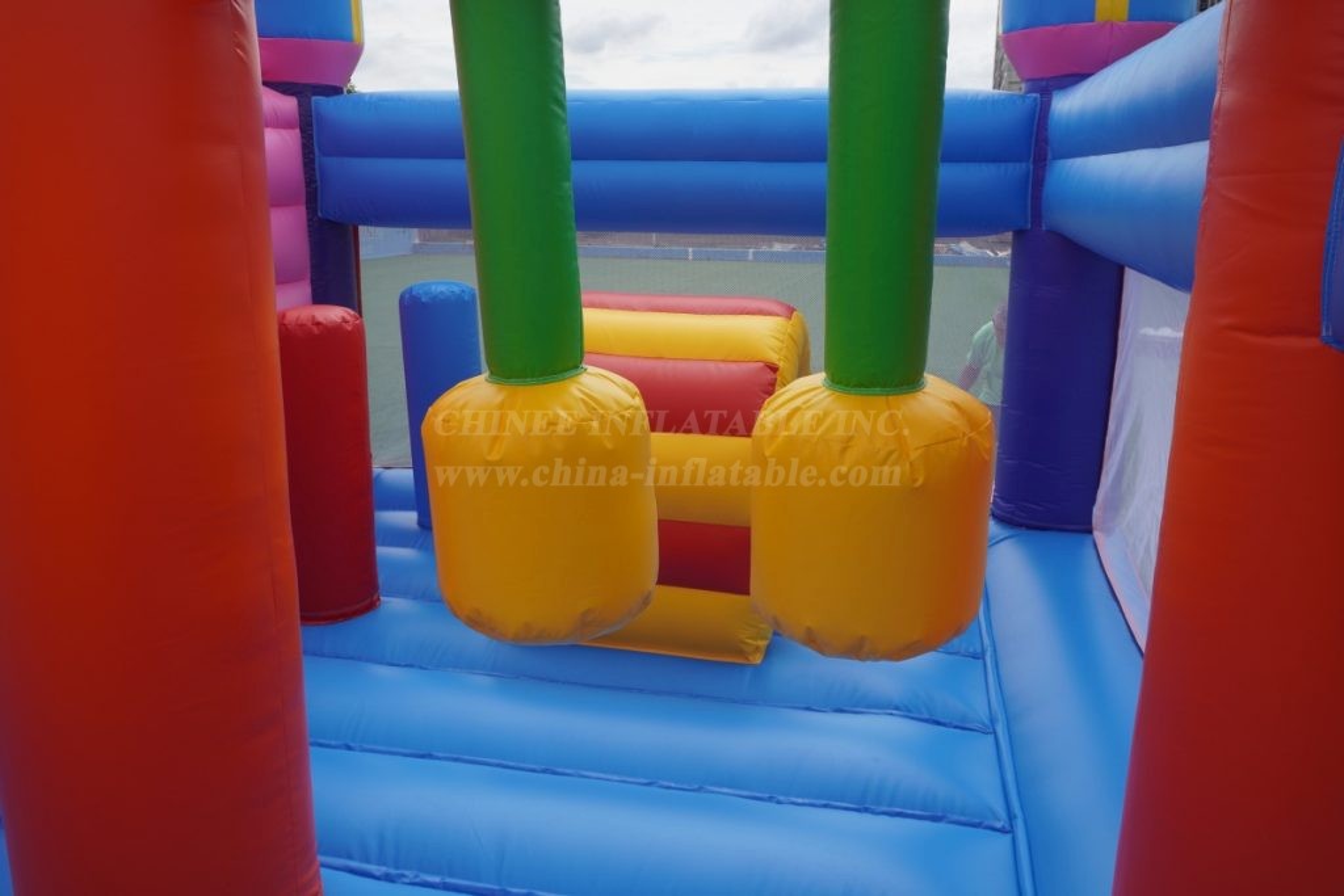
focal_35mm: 30
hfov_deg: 61.9
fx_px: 1120
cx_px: 672
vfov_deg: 43.6
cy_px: 448
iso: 100
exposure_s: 1/400
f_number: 6.3
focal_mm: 20
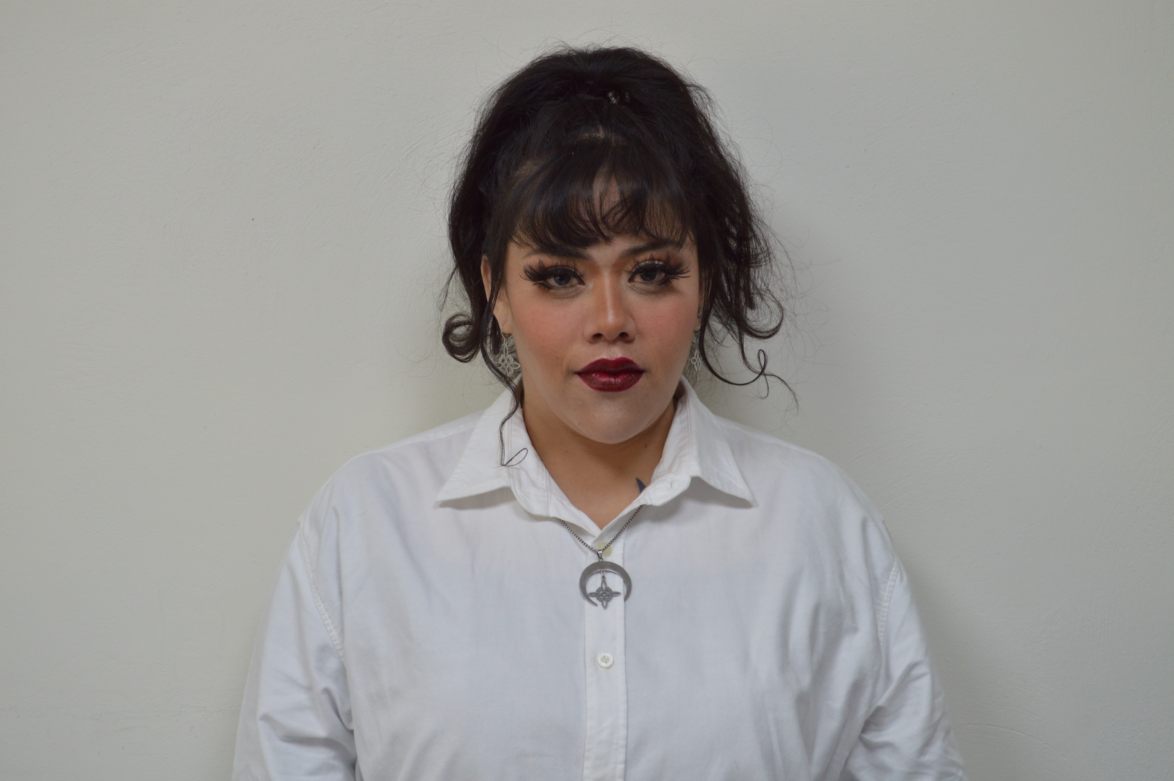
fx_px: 1711
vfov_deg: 25.7
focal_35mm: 52
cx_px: 587
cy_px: 390
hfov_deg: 37.9
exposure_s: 1/40
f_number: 5
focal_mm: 35
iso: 400
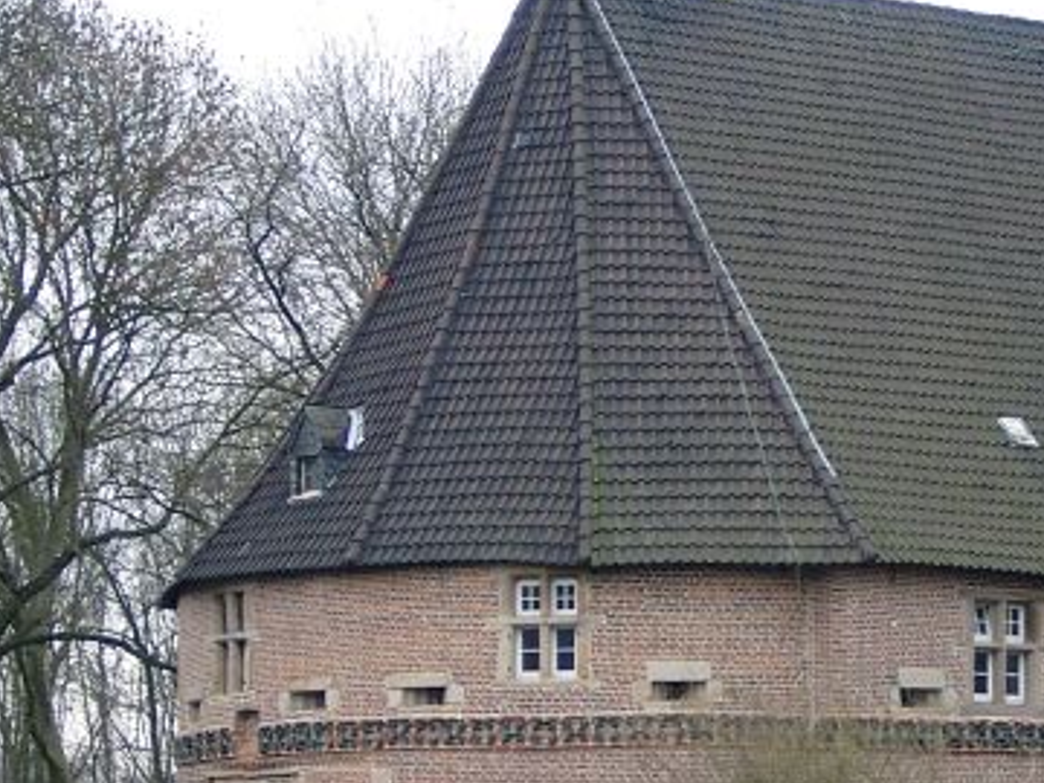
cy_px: 554
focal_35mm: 162
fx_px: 4886
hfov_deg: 12.2
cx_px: 826
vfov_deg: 9.2
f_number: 2
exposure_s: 1/102
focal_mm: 15.12
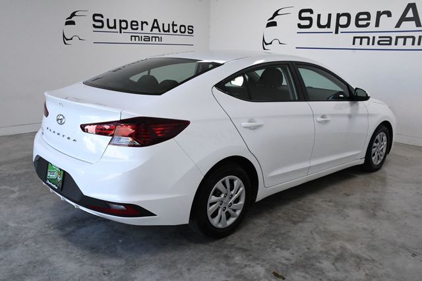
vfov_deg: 39.9
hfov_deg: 57.2
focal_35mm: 33
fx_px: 387
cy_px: 140
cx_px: 211
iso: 2500
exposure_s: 1/500
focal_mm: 22
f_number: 11
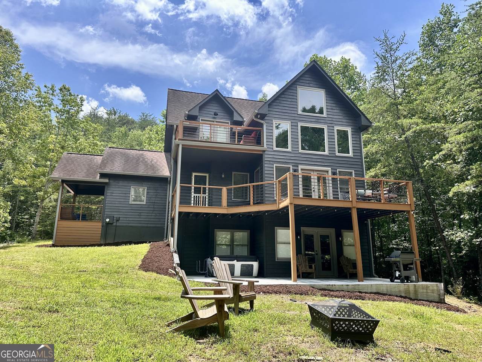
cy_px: 181
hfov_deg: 71.6
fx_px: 334
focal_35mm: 24
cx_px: 241
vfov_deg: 56.8
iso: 80
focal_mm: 6.86
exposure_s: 1/3247
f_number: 1.78
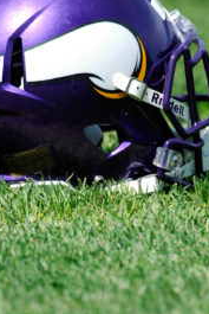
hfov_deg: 1.0
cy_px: 225
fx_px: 11792
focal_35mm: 1356
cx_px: 114
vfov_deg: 1.5
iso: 200
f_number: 2.8
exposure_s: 1/3200
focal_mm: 400
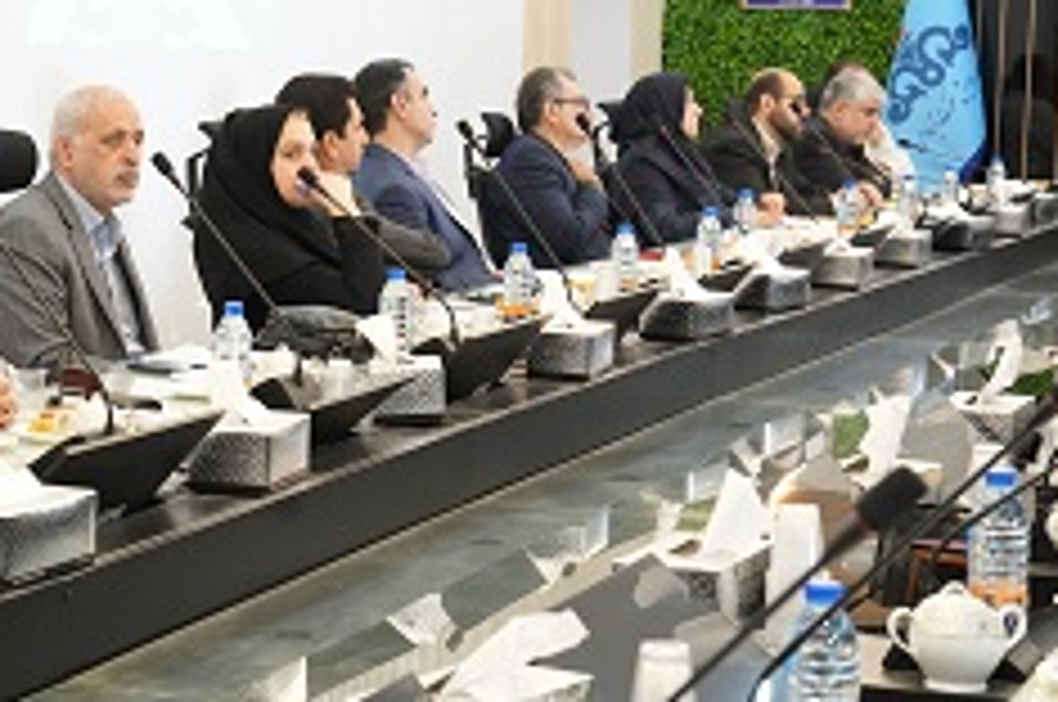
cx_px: 117
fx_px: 3111
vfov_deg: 12.9
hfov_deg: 19.0
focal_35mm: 106
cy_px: 310
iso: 4000
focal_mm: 49
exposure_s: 1/100
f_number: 5.6
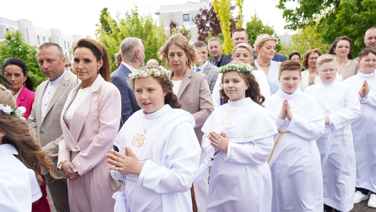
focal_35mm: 33
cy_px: 114
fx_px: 329
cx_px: 190
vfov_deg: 35.6
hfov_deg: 59.5
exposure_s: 1/100
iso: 100
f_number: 6.3
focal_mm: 31
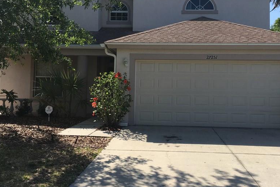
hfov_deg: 48.4
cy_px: 77
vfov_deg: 33.3
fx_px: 311
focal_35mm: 40
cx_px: 150
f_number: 2.2
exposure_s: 1/1570
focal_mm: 4.15
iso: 25
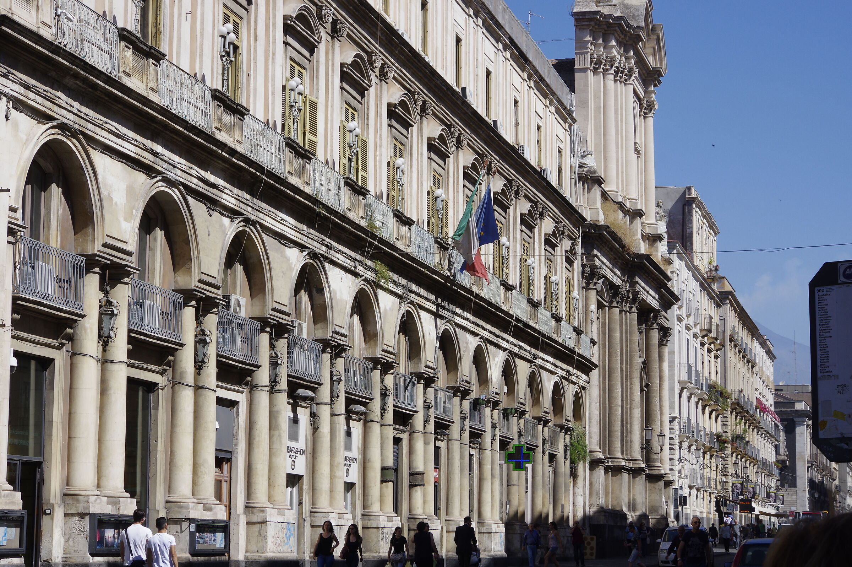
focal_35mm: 82
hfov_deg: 24.8
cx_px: 426
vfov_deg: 16.6
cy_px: 284
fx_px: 1939
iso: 200
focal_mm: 55
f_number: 14
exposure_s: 1/200
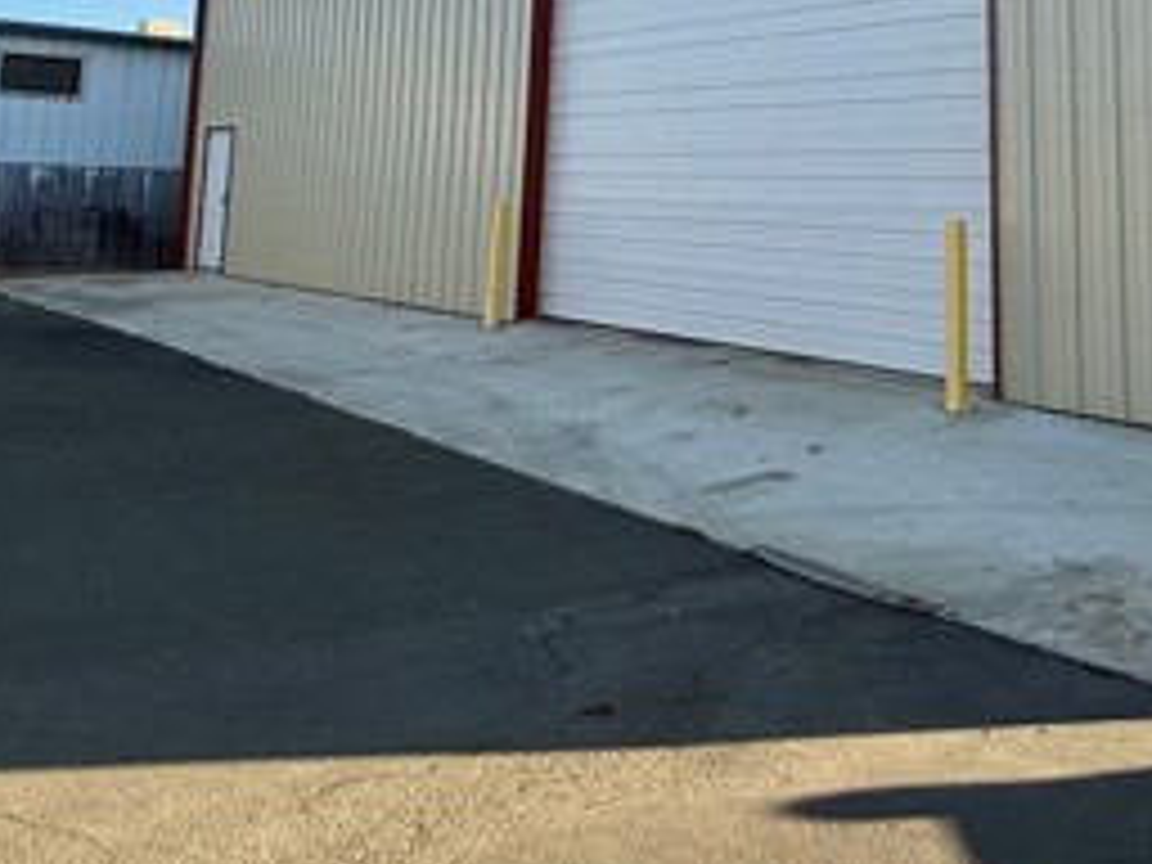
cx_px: 693
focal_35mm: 35
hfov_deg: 52.3
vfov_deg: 37.1
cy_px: 32
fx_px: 1165
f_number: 2.2
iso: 50
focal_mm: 2.22
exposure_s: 1/864
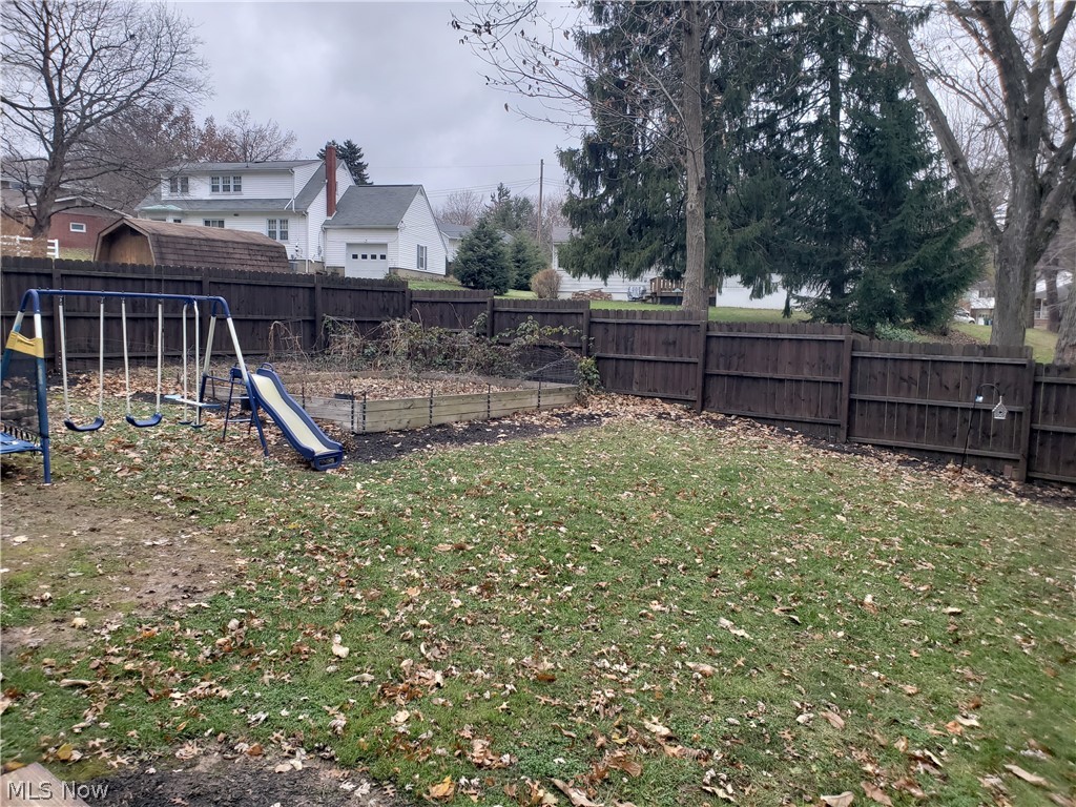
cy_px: 404
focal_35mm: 26
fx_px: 808
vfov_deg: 53.1
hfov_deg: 67.3
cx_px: 538
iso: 50
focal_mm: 4.3
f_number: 2.4
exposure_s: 1/118
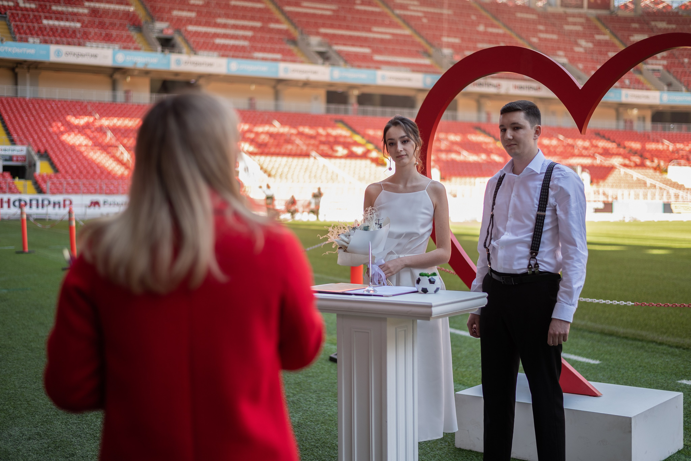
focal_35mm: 50
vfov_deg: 27.0
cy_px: 230
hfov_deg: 39.6
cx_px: 346
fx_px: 960
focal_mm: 50
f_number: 2
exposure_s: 1/400
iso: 100
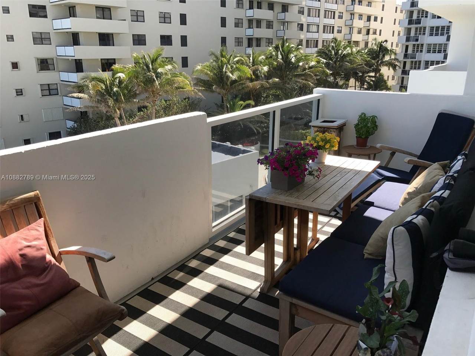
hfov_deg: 63.4
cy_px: 178
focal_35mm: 28
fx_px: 384
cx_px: 238
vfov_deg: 49.7
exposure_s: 1/1041
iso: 20
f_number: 1.8
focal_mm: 3.99
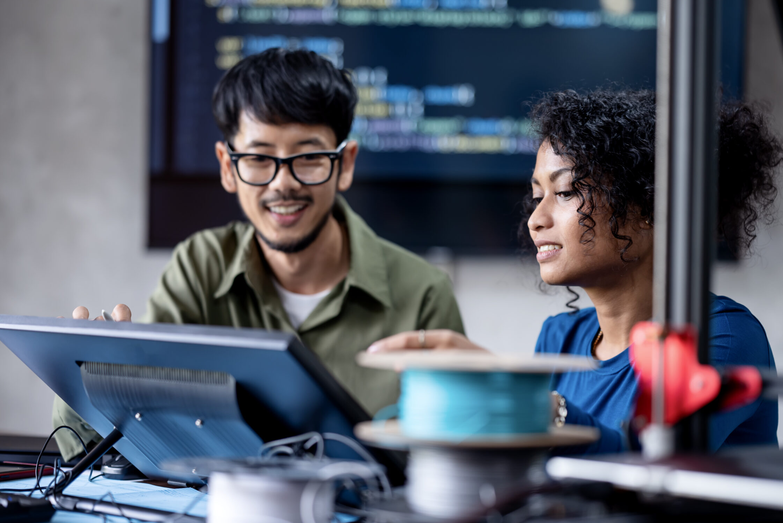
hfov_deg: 21.0
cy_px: 291
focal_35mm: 97
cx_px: 411
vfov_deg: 14.1
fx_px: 2110
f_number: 2
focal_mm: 85
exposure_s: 1/160
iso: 320
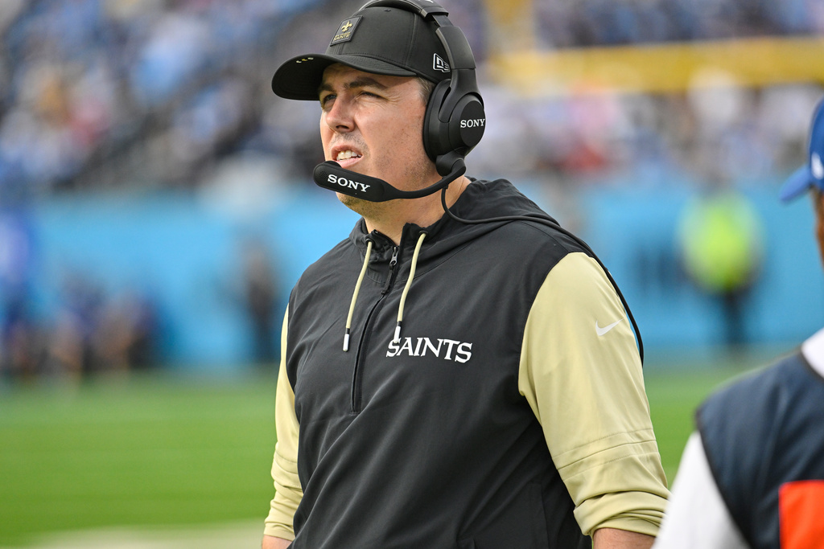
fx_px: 9156
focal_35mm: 400
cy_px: 274
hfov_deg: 5.2
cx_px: 412
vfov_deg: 3.4
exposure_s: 1/4000
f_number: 4.5
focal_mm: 400
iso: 2000
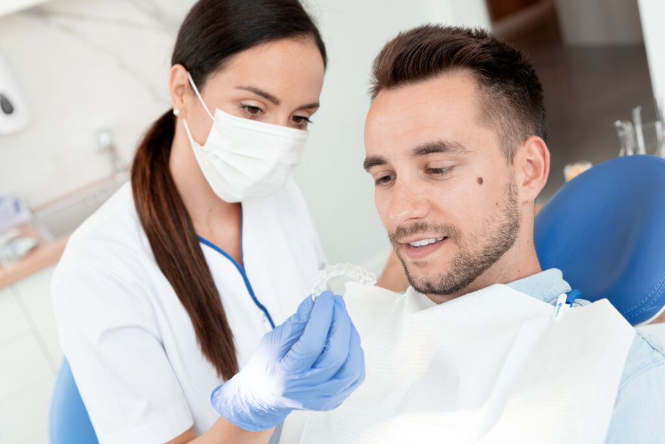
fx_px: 850
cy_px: 222
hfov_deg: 42.7
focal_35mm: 46
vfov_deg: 29.3
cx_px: 332
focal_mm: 46
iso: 200
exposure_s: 1/200
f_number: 4
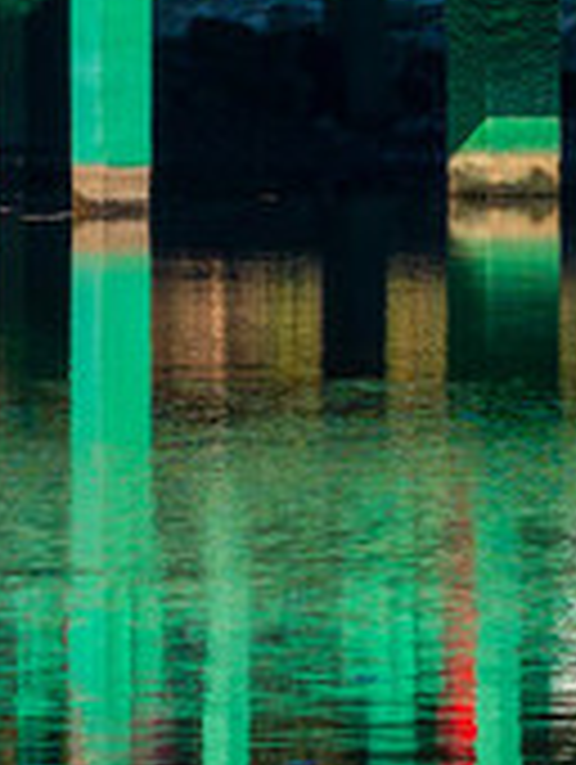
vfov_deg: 3.5
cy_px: -34
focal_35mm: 569
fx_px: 12592
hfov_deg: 2.6
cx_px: 1026
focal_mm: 84
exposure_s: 1/125
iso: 100
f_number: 8
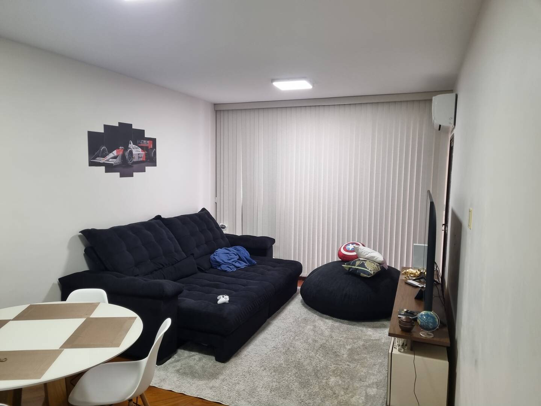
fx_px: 406
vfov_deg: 53.1
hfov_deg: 67.3
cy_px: 203
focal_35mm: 26
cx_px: 270
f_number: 1.8
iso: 200
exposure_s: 1/40
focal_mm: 5.4
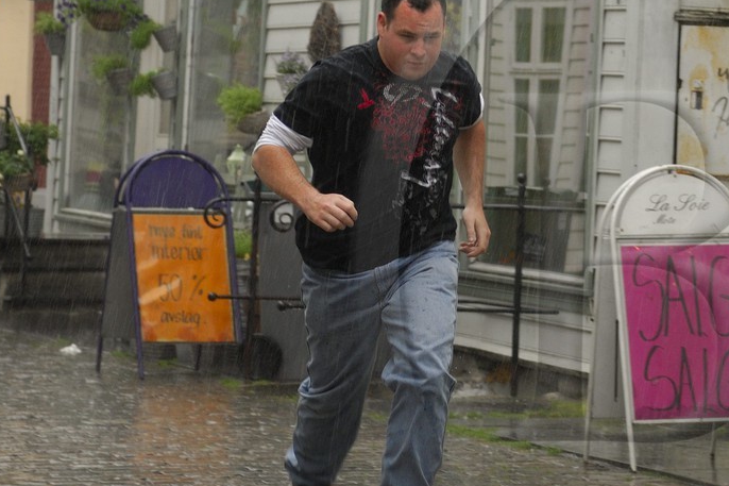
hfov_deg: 11.6
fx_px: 3543
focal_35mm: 175
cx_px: 790
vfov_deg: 7.8
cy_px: 268
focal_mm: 50
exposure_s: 1/160
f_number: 4.5
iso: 200
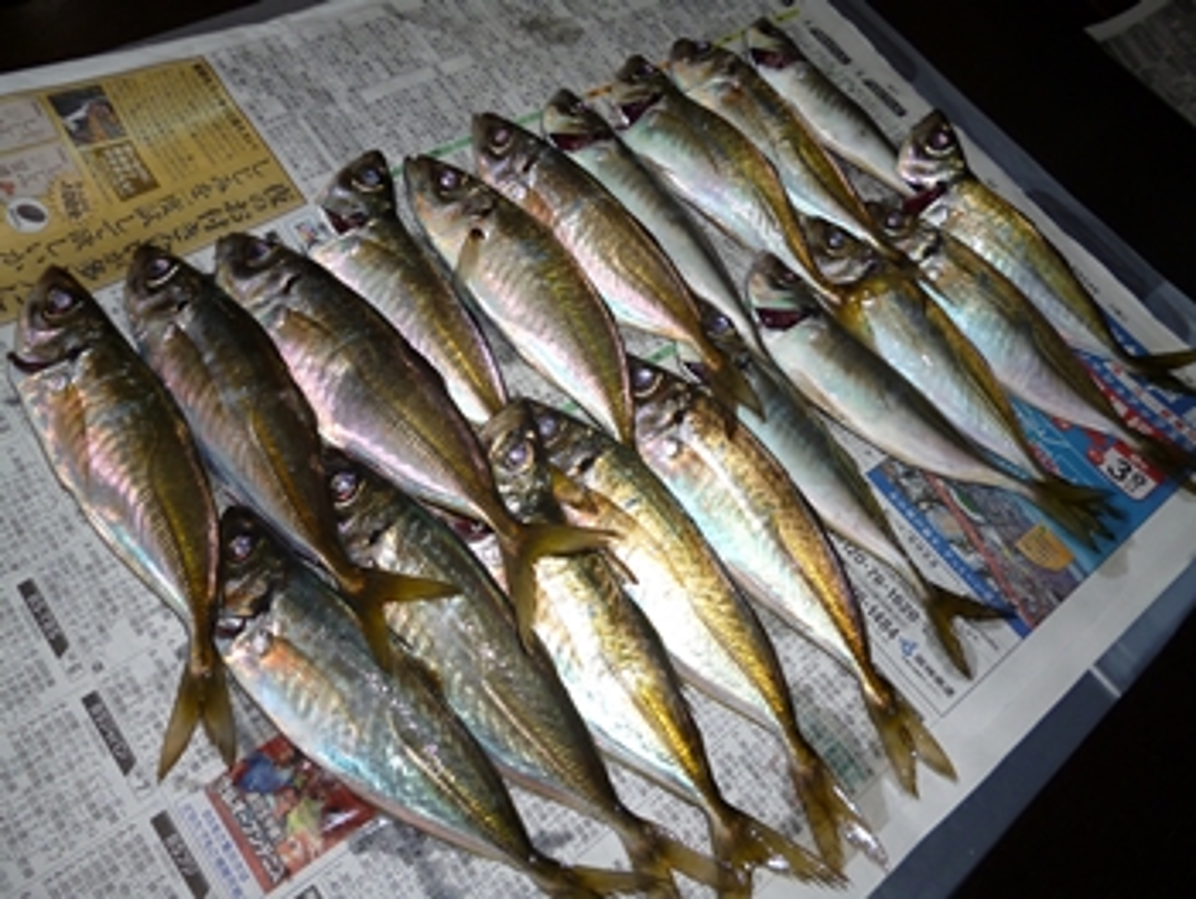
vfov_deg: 49.8
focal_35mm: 28
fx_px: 968
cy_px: 450
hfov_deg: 63.4
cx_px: 598
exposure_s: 1/60
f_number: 3.1
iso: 125
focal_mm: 5
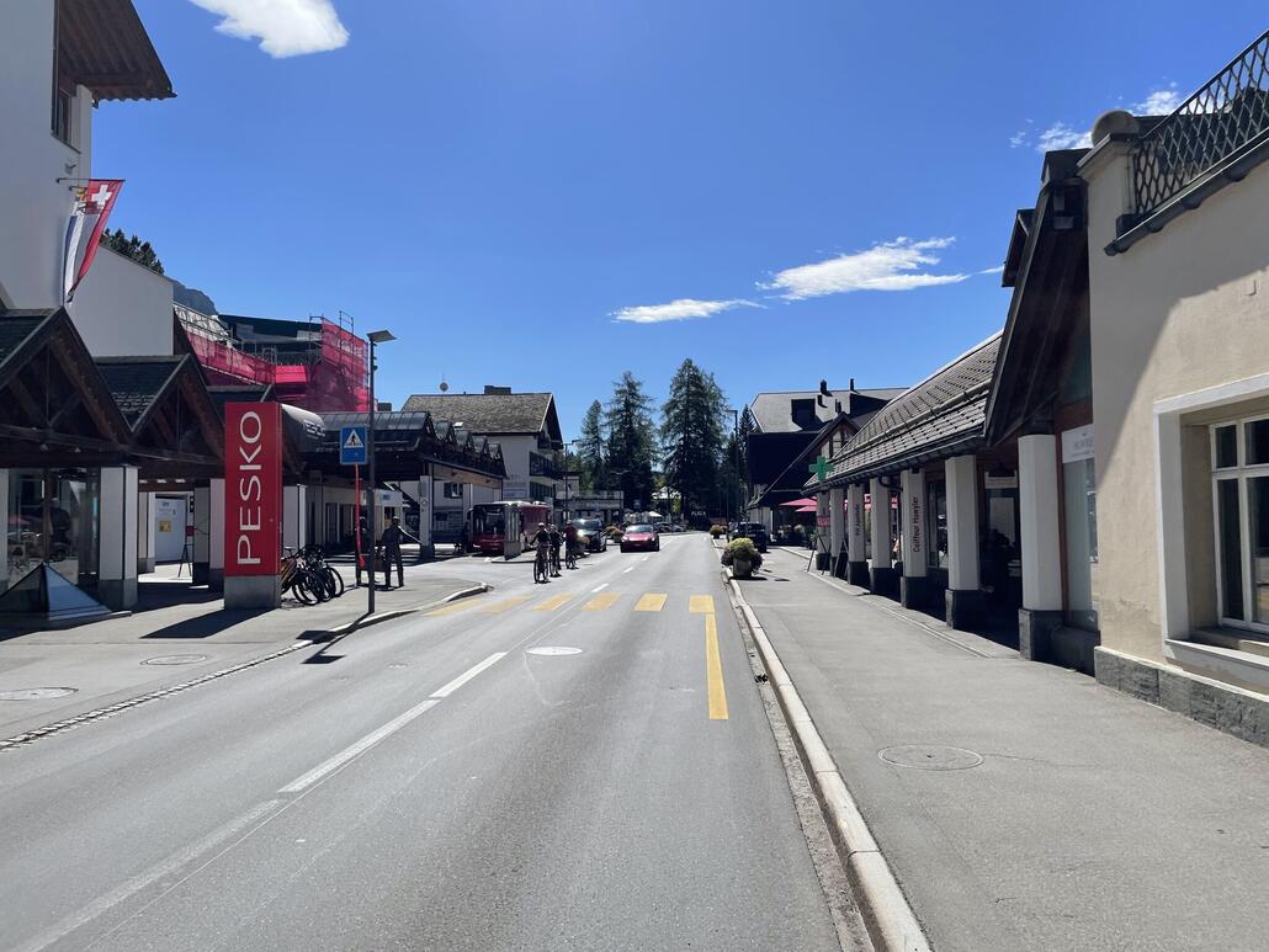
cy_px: 476
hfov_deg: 67.3
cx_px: 634
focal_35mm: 26
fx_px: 953
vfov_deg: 53.1
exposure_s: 1/5051
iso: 32
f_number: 1.6
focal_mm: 4.2
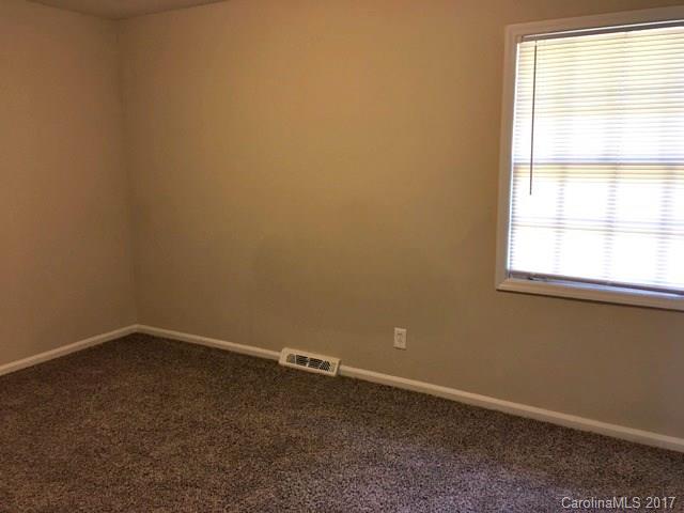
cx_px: 342
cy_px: 256
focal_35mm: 29
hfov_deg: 61.7
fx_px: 573
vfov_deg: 48.2
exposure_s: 1/17
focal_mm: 4.15
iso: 64
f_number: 2.2
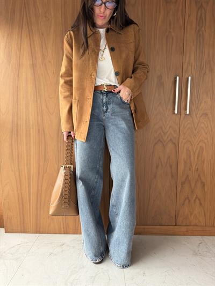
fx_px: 199
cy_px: 143
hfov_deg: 56.8
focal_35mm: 24
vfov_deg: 71.6
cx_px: 108
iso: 200
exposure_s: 1/75
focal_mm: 6.76
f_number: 1.78
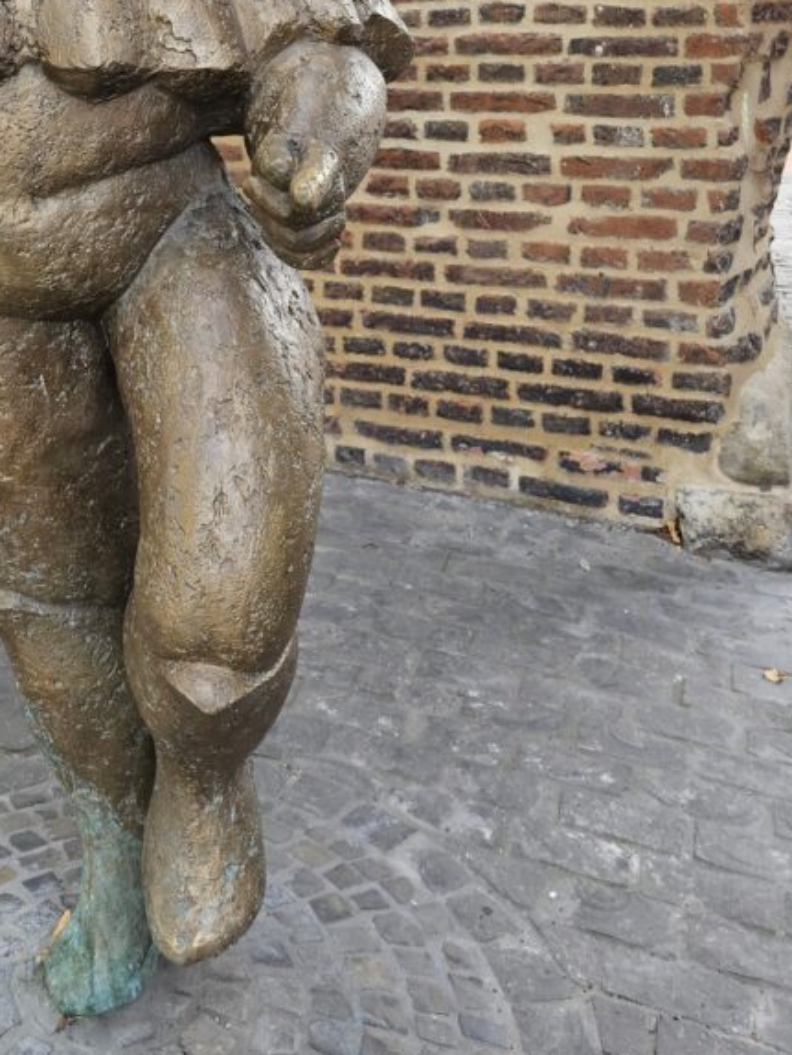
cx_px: 110
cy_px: 153
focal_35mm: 41
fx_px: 1250
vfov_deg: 42.8
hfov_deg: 33.7
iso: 100
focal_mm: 6.3
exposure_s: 1/180
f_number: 1.7
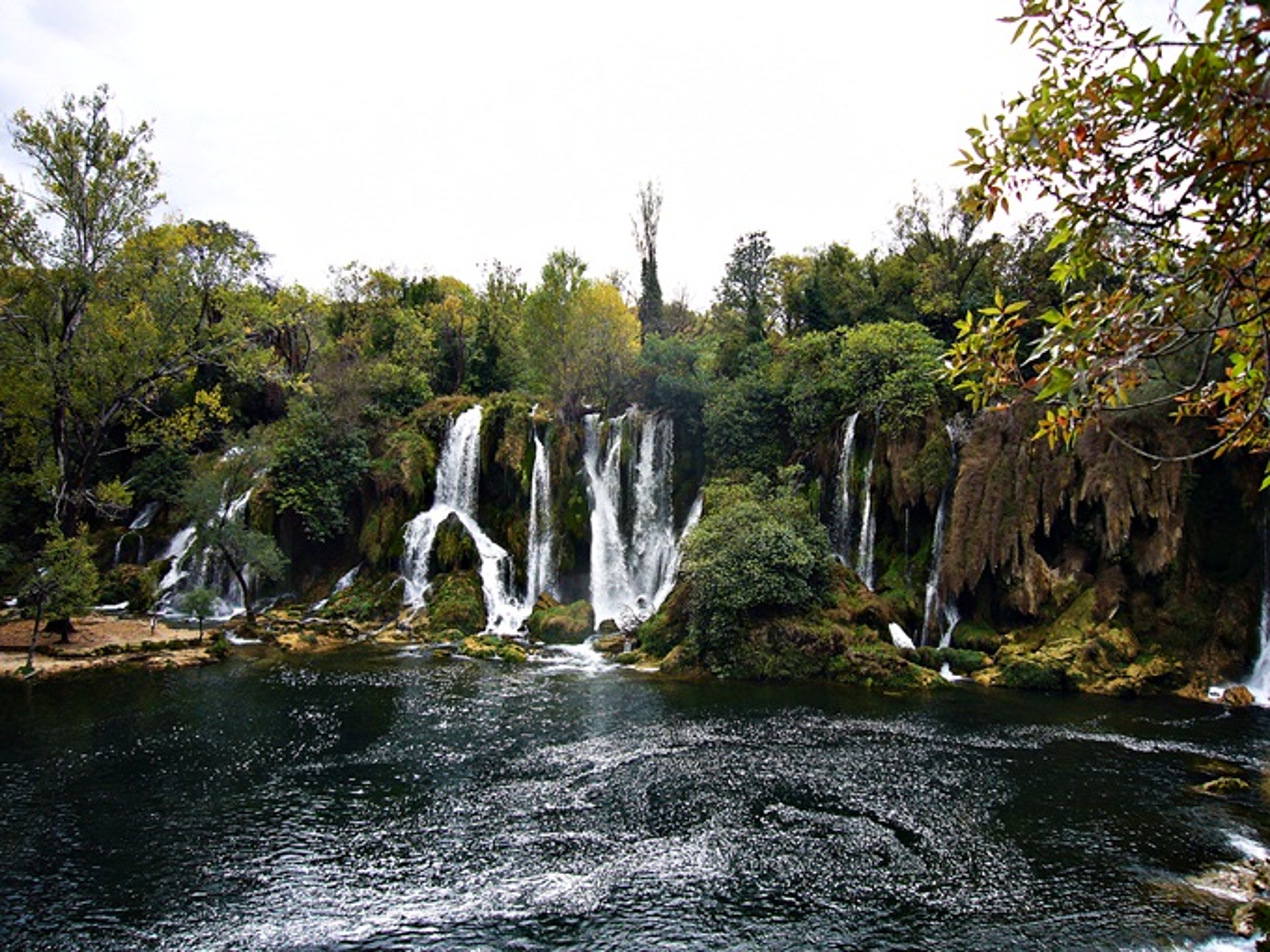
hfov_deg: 63.4
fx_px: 1027
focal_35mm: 28
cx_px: 635
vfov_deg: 49.7
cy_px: 476
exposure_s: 1/320
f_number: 2.8
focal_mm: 4.6
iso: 80
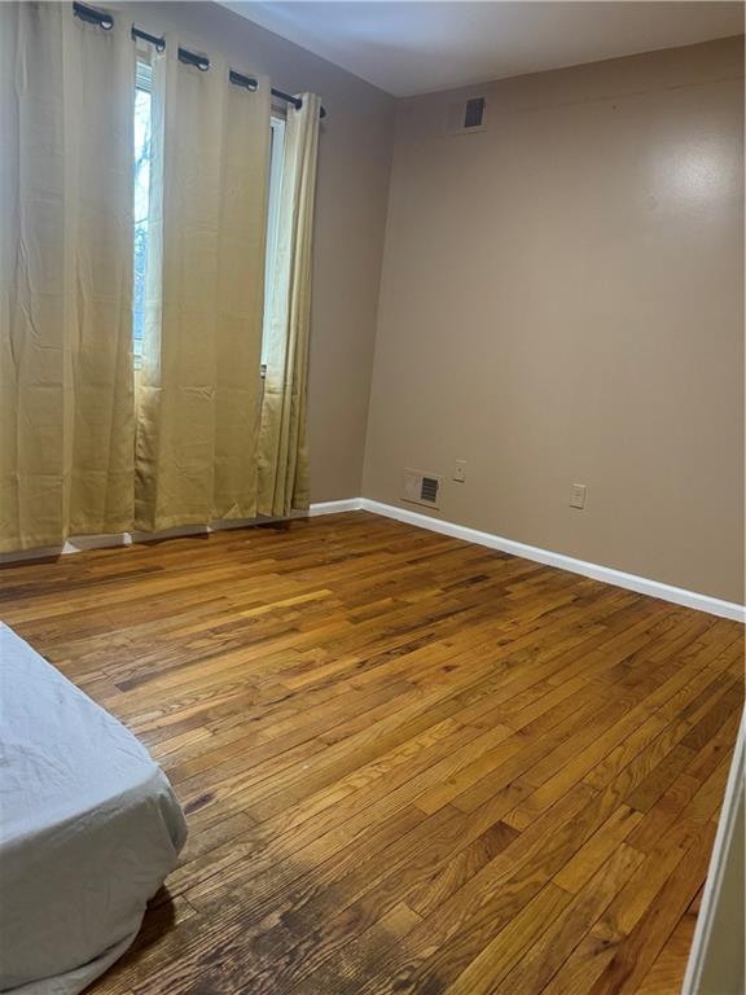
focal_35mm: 24
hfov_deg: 56.8
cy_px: 498
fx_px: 690
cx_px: 373
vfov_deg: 71.6
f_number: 1.78
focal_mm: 6.76
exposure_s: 1/60
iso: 400
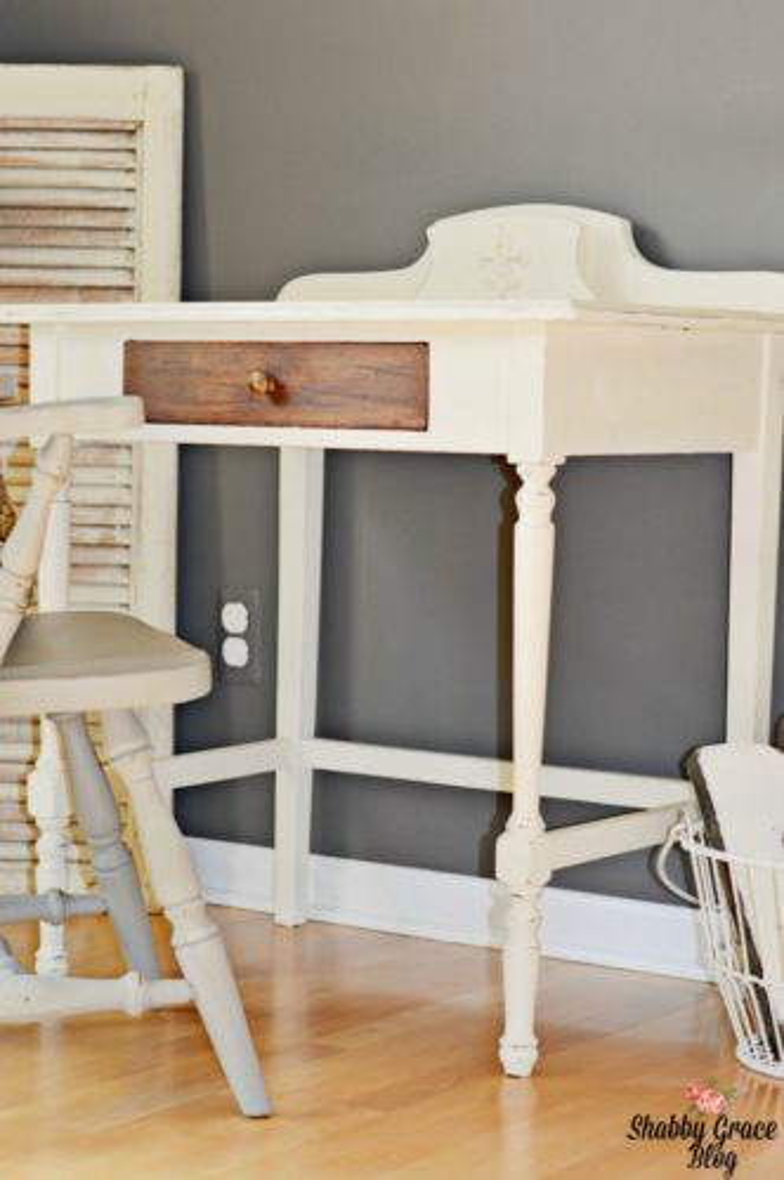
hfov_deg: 18.1
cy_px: 590
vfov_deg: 27.0
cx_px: 392
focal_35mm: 75
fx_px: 2457
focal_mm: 50
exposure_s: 1/80
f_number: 3.5
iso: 200
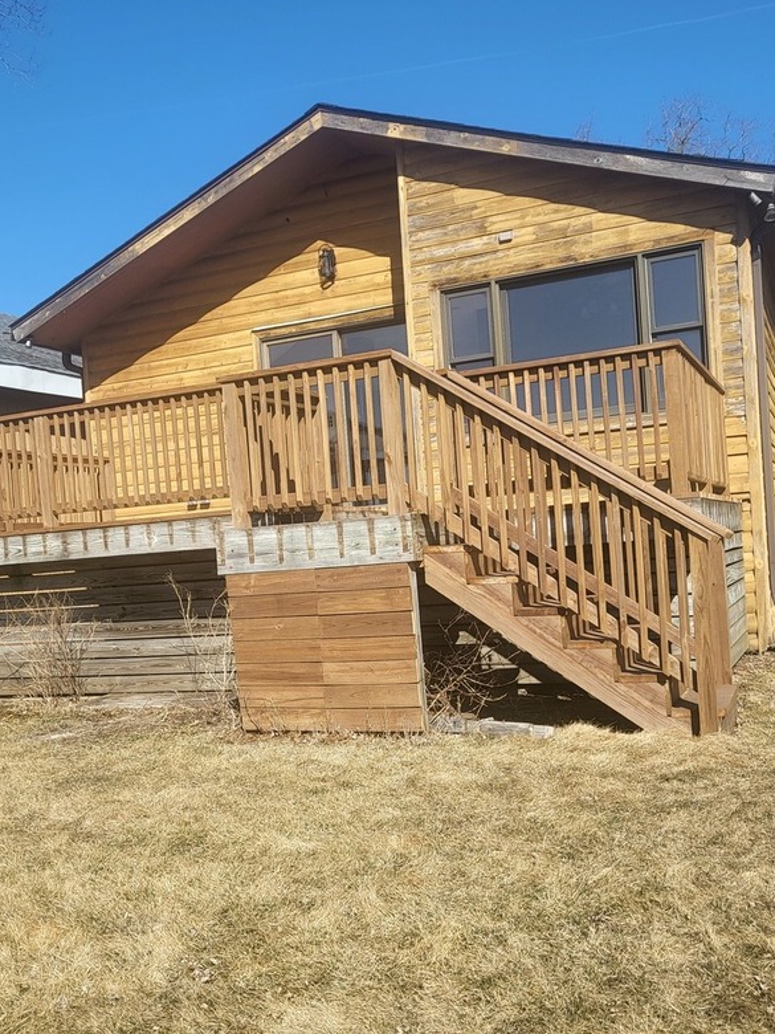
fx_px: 1075
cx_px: 326
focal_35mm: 36
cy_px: 635
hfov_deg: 39.6
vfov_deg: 50.9
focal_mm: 4.25
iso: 50
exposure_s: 1/2308
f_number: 1.8
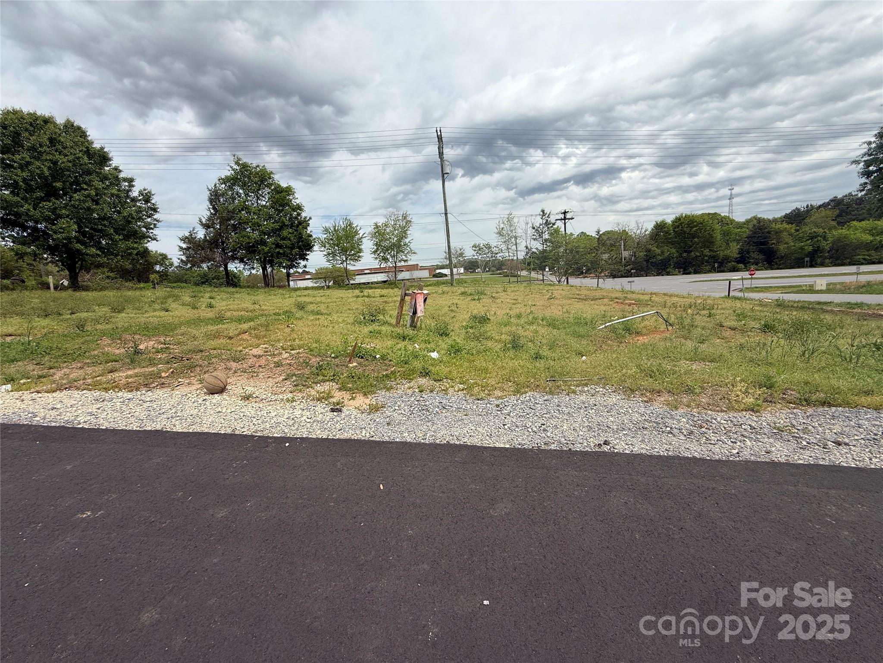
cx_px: 442
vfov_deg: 85.7
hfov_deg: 102.1
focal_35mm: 14
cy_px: 332
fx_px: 357
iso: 50
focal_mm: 2.22
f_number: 2.2
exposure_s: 1/2611
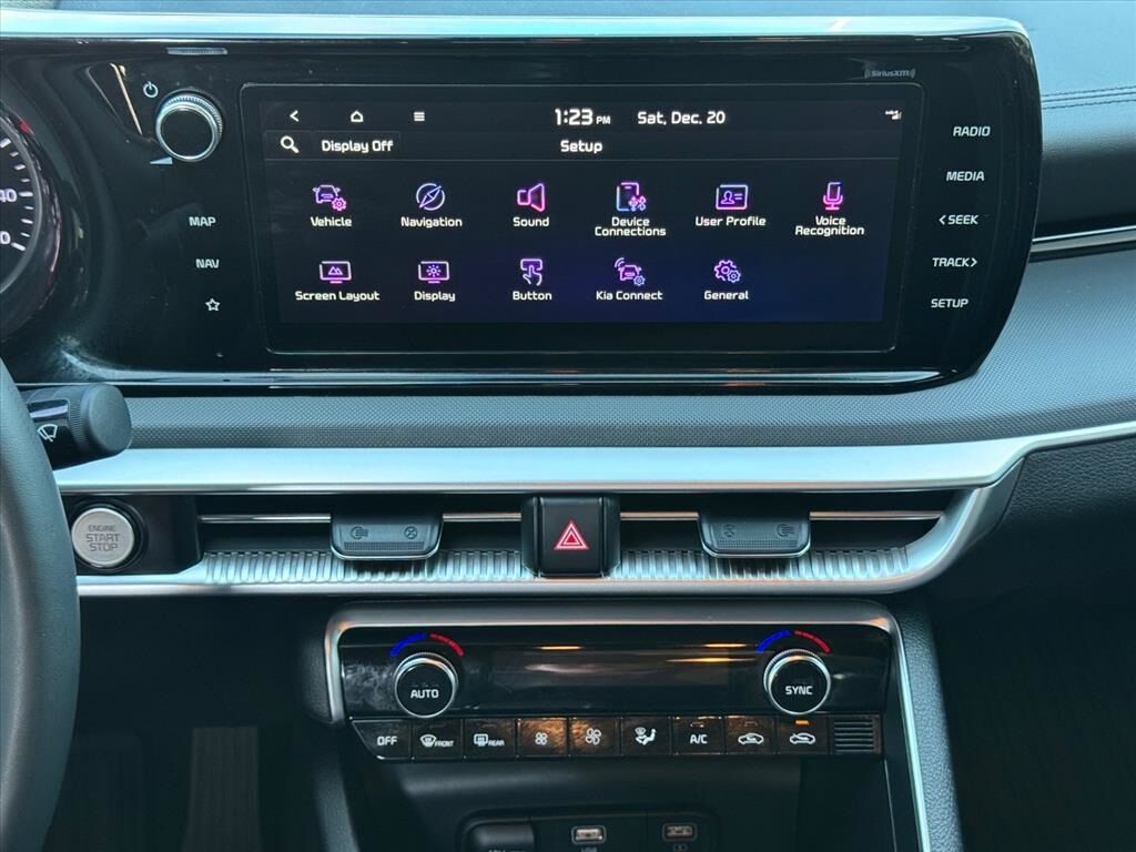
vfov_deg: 30.3
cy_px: 426
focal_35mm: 48
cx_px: 568
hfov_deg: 39.7
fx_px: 1575
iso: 250
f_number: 1.78
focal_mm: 6.76
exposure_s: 1/60
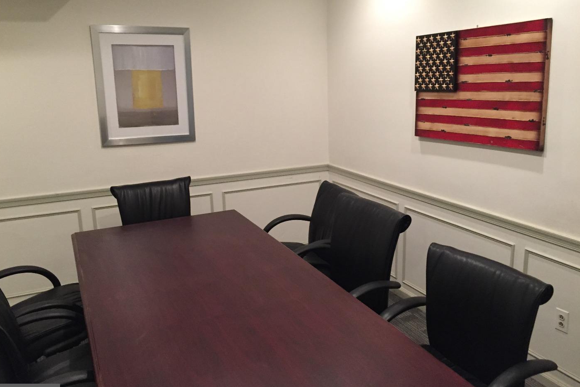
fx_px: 499
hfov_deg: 60.3
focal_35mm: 31
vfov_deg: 42.3
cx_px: 286
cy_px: 184
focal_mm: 4.15
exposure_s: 1/24
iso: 250
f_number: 2.2
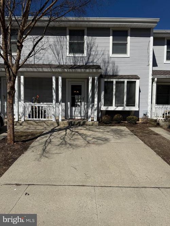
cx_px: 85
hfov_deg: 56.8
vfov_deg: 71.6
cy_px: 113
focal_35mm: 24
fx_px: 157
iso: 80
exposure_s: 1/10309
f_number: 1.78
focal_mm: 6.76
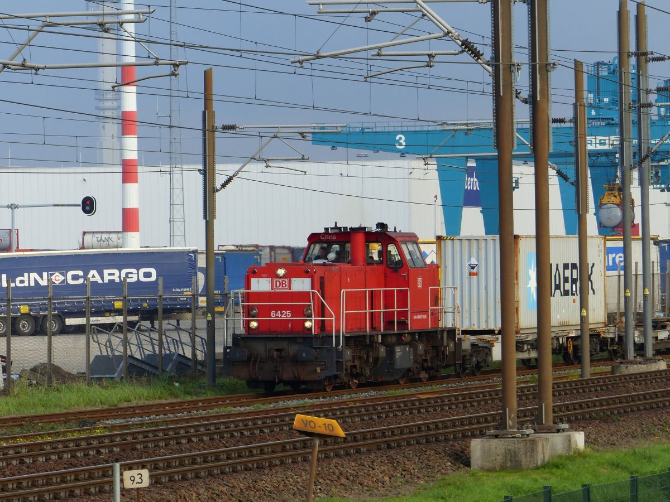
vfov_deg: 5.5
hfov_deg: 7.4
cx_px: 335
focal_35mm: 268
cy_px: 251
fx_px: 5187
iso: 100
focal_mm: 48.3
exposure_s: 1/400
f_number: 4
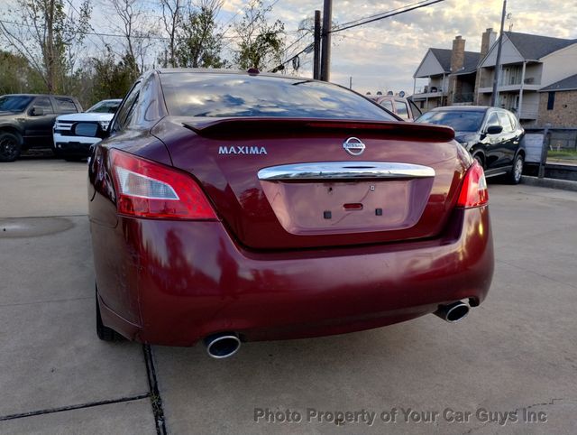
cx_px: 288
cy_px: 218
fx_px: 467
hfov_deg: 63.4
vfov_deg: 49.9
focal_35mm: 28
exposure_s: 1/120
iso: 120
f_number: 1.8
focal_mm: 4.27
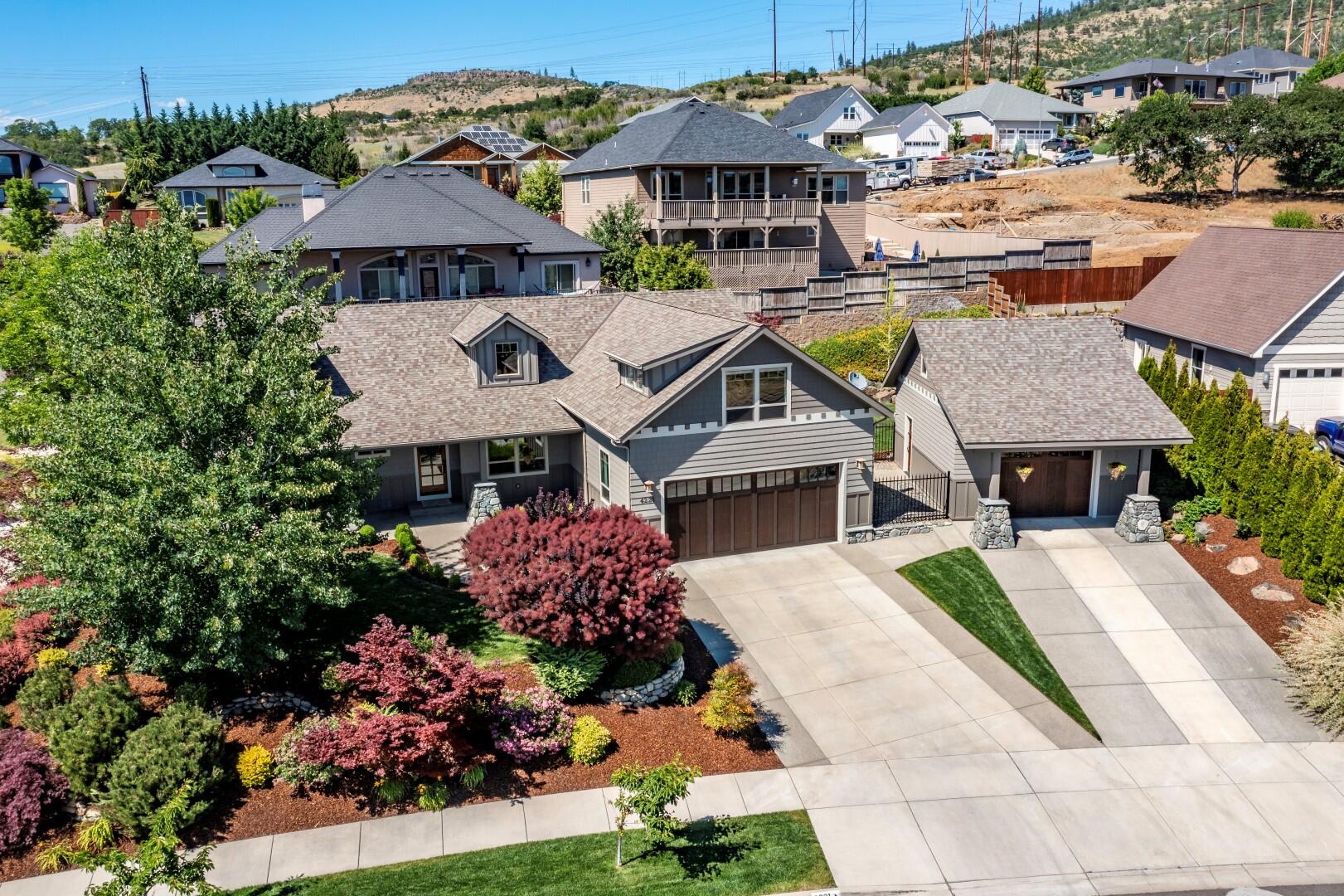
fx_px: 1045
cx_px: 672
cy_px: 448
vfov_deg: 46.4
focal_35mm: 28
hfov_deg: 65.5
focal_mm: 10.26
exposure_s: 1/1000
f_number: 7.1
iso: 100
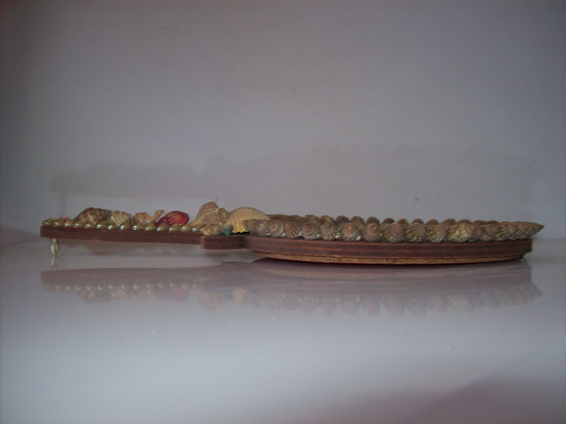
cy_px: 212
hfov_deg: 51.4
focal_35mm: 36
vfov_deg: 39.6
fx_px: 588
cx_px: 283
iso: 80
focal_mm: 6
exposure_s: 1/64
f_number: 2.7
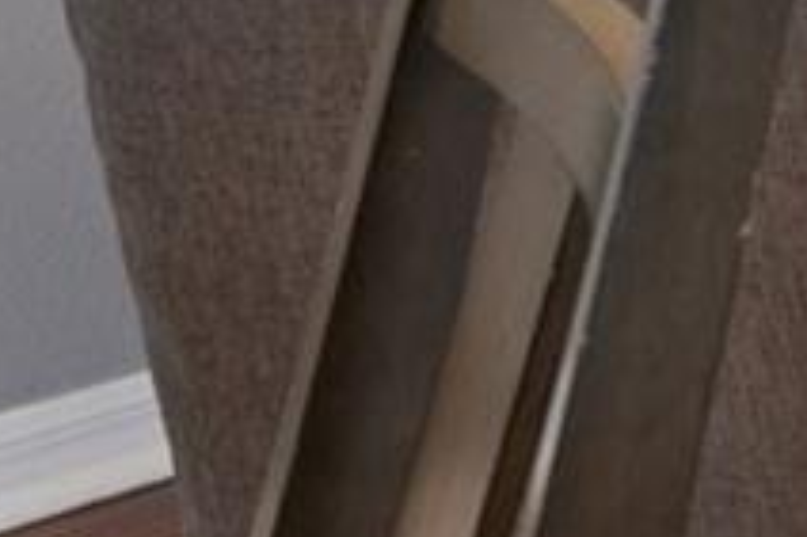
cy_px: -1150
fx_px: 2710
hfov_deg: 9.0
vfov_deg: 8.9
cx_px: 2984
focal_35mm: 121
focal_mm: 16
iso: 400
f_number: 8
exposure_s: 1/20
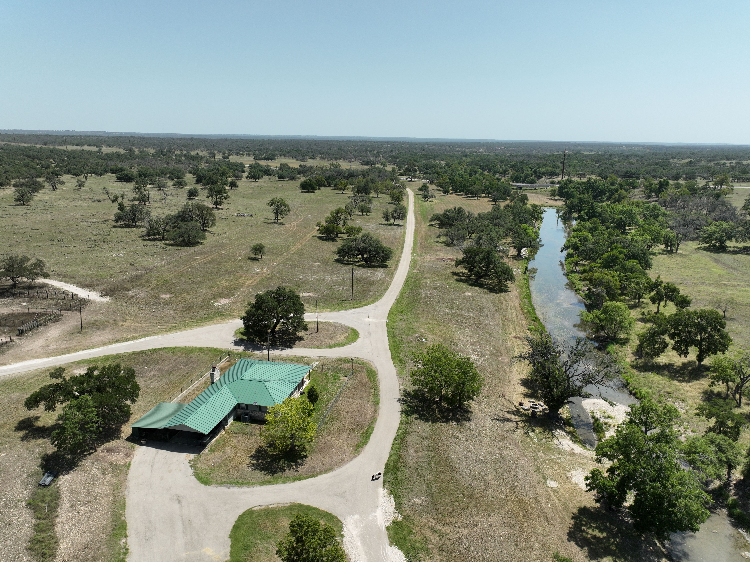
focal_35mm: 24
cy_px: 281
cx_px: 375
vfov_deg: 56.8
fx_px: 520
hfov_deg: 71.6
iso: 100
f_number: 2.8
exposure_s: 1/100
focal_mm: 12.29
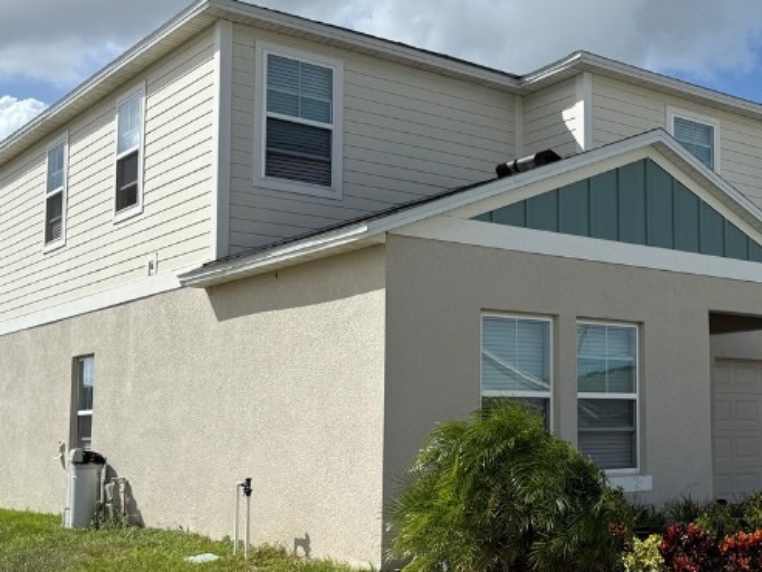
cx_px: 629
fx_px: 1101
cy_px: 326
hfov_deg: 36.6
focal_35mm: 50
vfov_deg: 29.1
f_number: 1.78
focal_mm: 6.76
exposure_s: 1/7353
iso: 80
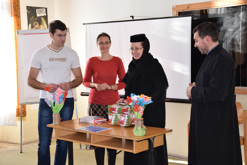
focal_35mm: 63
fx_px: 432
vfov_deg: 21.6
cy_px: 82
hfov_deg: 31.9
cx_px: 124
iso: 800
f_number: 6.3
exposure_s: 1/100
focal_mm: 42
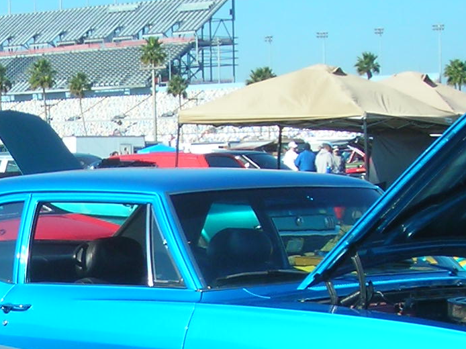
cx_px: -42
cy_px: 435
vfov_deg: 10.3
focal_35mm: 142
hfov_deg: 13.6
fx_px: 1911
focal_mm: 6.3
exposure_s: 1/138
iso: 50
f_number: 6.4
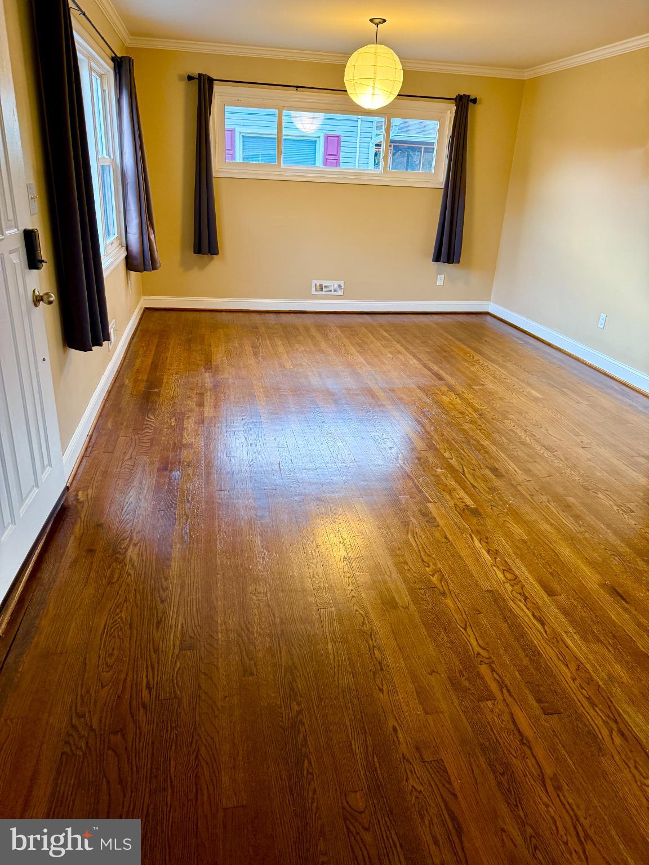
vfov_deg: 71.6
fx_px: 600
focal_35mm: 24
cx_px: 324
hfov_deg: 56.8
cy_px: 432
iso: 320
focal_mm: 6.76
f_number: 1.78
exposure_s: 1/60
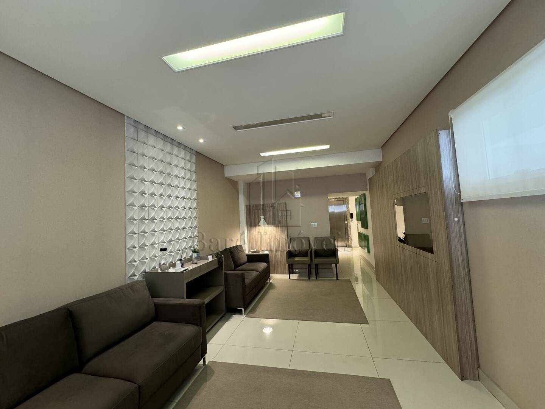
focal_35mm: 14
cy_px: 204
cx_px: 272
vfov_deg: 85.7
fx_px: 220
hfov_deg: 102.1
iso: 320
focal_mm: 2.22
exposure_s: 1/60
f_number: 2.2
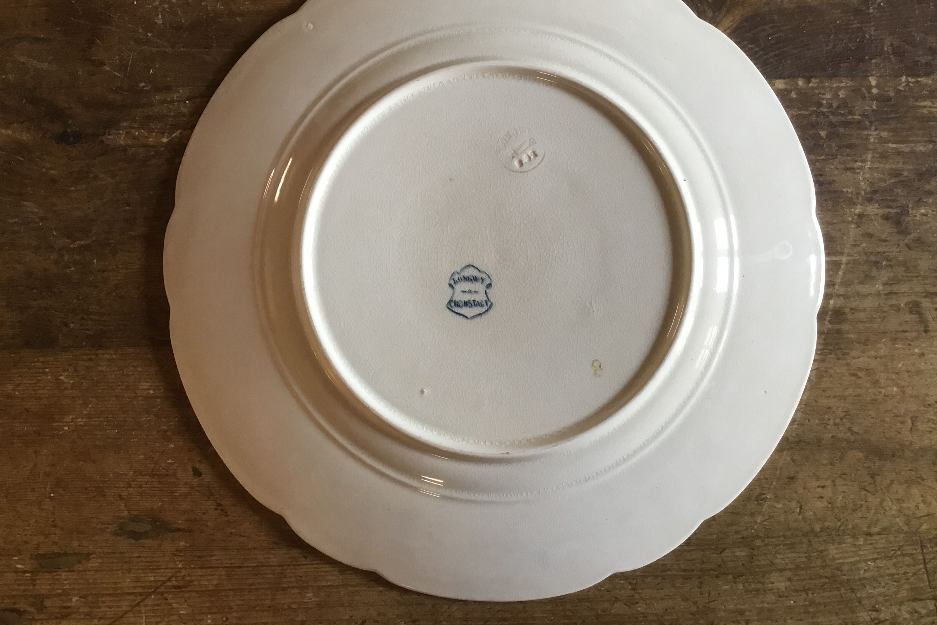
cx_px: 459
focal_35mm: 33
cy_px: 270
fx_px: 859
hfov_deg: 57.2
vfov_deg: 39.9
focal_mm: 3.3
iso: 100
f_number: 2.4
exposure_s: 1/33
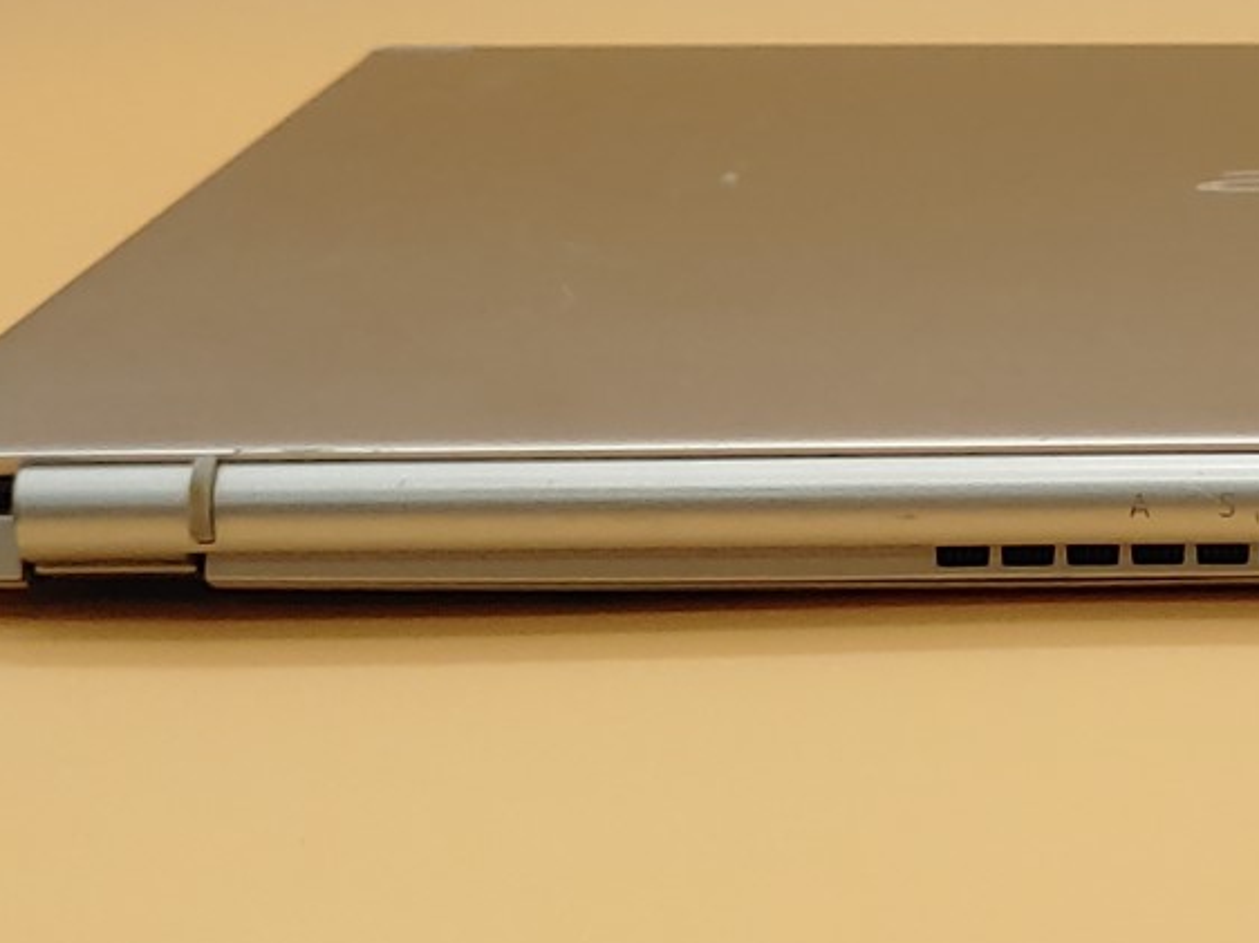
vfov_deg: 14.7
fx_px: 3635
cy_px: 143
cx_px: 1380
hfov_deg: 18.9
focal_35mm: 100
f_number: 1.8
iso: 100
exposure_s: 1/840
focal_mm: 4.36
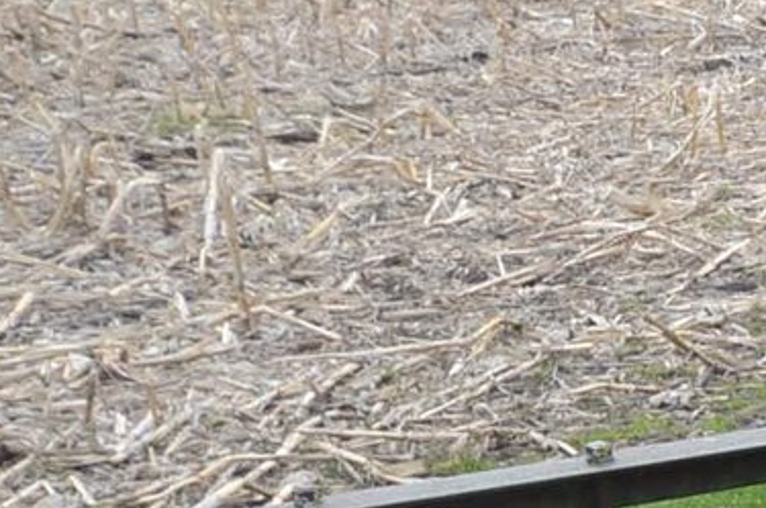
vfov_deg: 9.8
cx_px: 1722
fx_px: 2911
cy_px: 689
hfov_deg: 12.4
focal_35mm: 137
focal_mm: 20
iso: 250
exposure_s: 1/250
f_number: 8
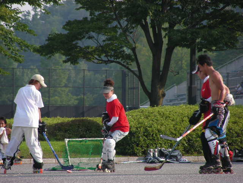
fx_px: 2668
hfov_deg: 5.2
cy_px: 92
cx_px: 122
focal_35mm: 380
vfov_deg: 3.9
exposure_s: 1/297
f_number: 4
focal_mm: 63.3
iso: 50
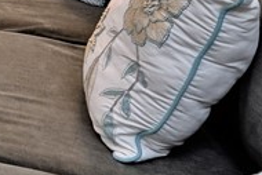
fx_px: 750
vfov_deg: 10.9
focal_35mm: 103
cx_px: -370
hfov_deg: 13.9
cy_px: -271
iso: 800
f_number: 8
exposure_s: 1/5
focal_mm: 18
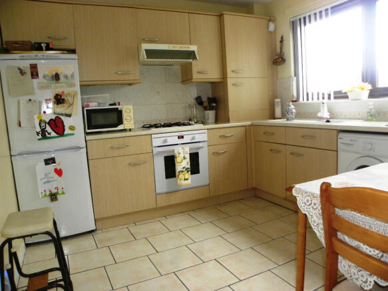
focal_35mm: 26
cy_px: 146
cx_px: 194
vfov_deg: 53.0
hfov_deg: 67.3
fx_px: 291
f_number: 2.8
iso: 202
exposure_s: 1/72.6
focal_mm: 4.6
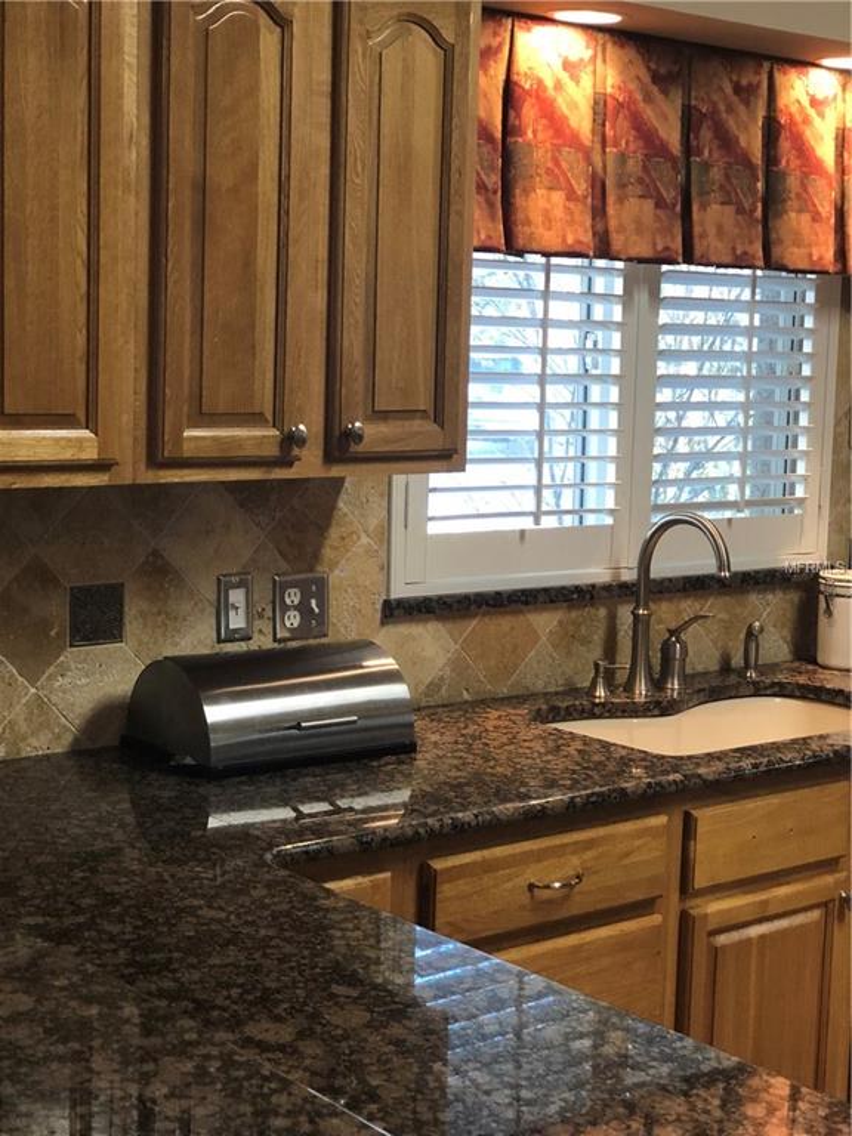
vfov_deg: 33.8
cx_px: 426
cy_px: 568
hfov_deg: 25.7
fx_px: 1871
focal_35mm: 57
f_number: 2.8
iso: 400
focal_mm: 6.6
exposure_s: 1/60
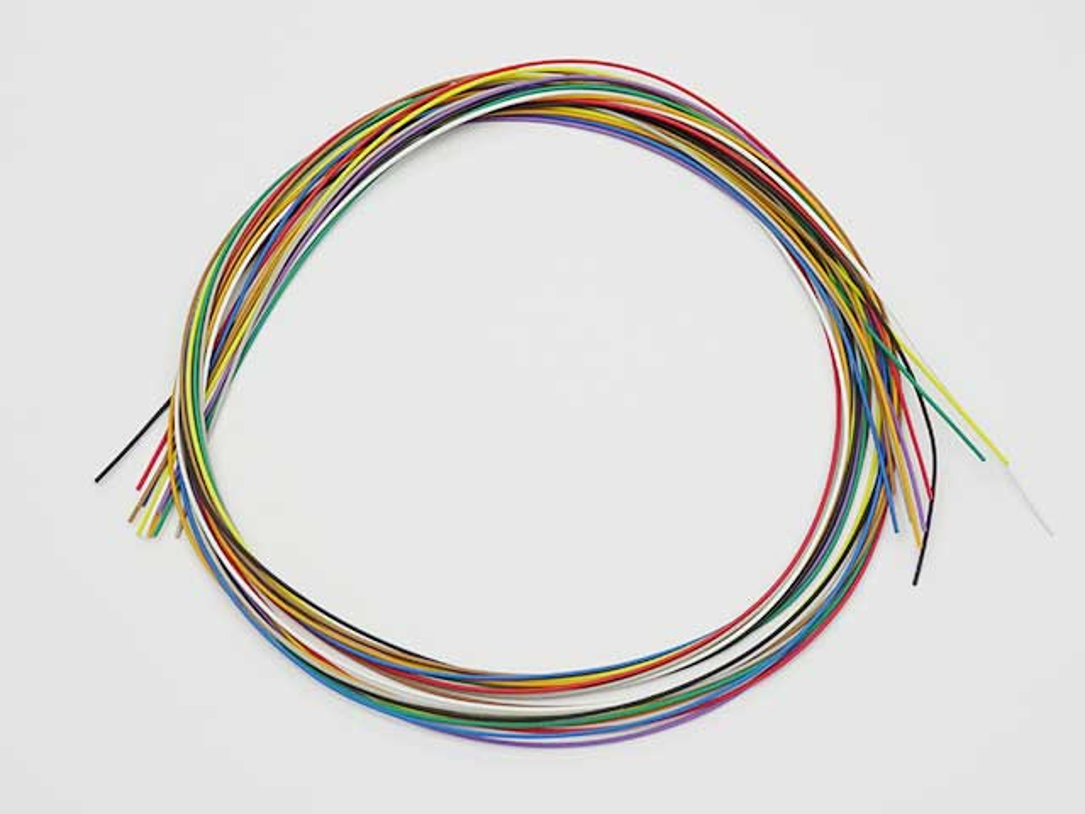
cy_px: 407
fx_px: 1818
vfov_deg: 25.2
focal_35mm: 58
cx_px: 542
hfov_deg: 33.2
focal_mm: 9.87
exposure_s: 1/125
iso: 80
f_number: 4.5
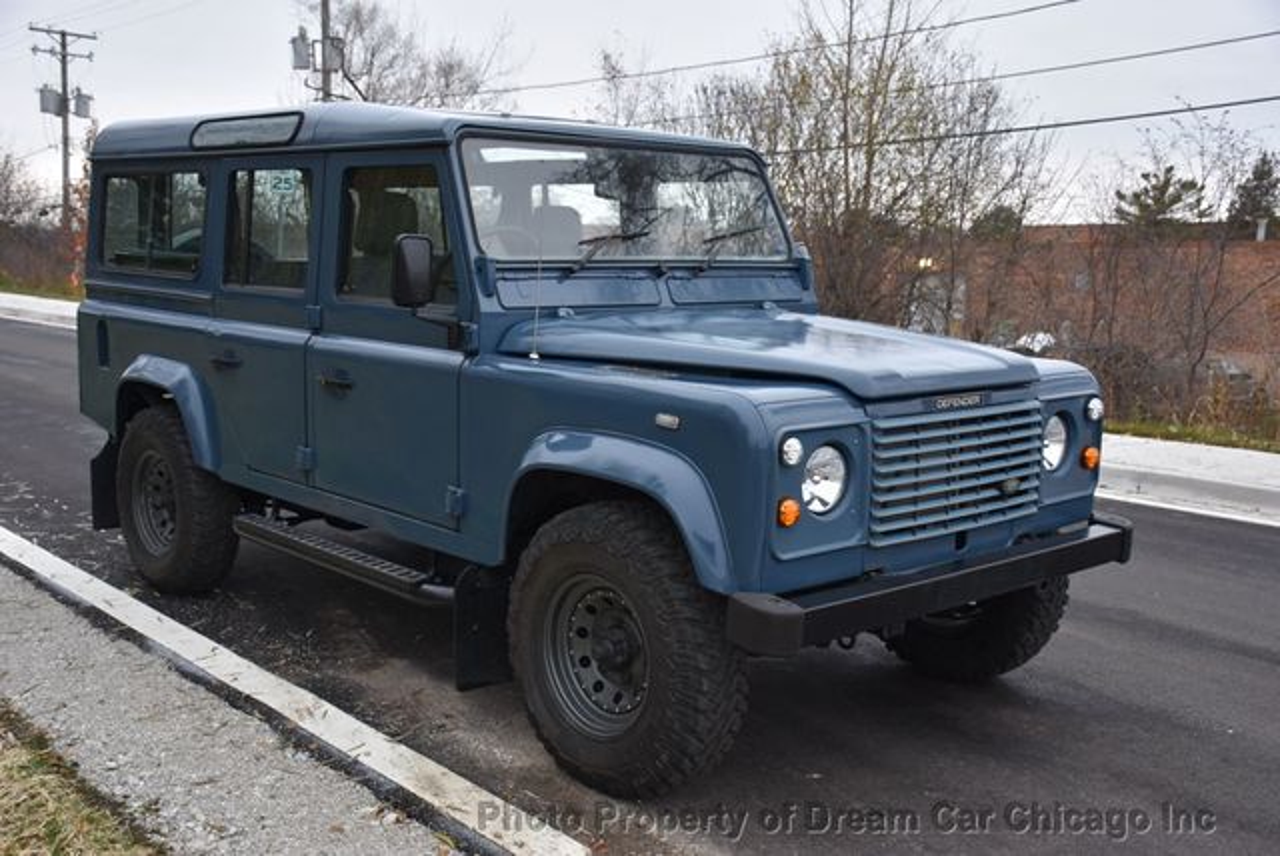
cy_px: 428
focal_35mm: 39
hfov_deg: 49.5
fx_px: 1388
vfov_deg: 34.3
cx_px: 640
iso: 400
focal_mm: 26
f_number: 3.8
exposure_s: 1/60
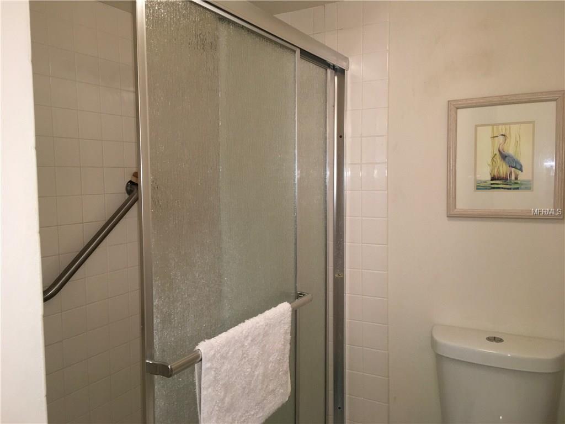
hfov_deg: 61.7
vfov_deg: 48.2
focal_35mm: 29
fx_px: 473
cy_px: 212
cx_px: 282
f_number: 2.2
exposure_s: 1/30
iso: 80
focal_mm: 4.15
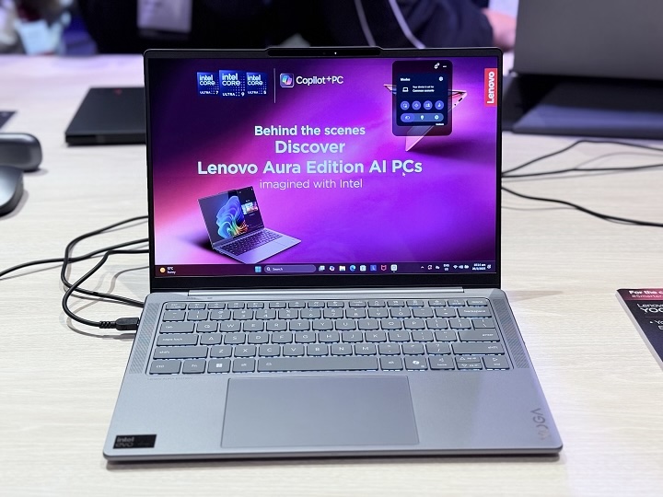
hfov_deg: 39.7
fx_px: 919
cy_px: 248
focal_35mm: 48
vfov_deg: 30.3
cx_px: 332
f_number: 1.78
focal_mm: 6.76
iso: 125
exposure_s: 1/171
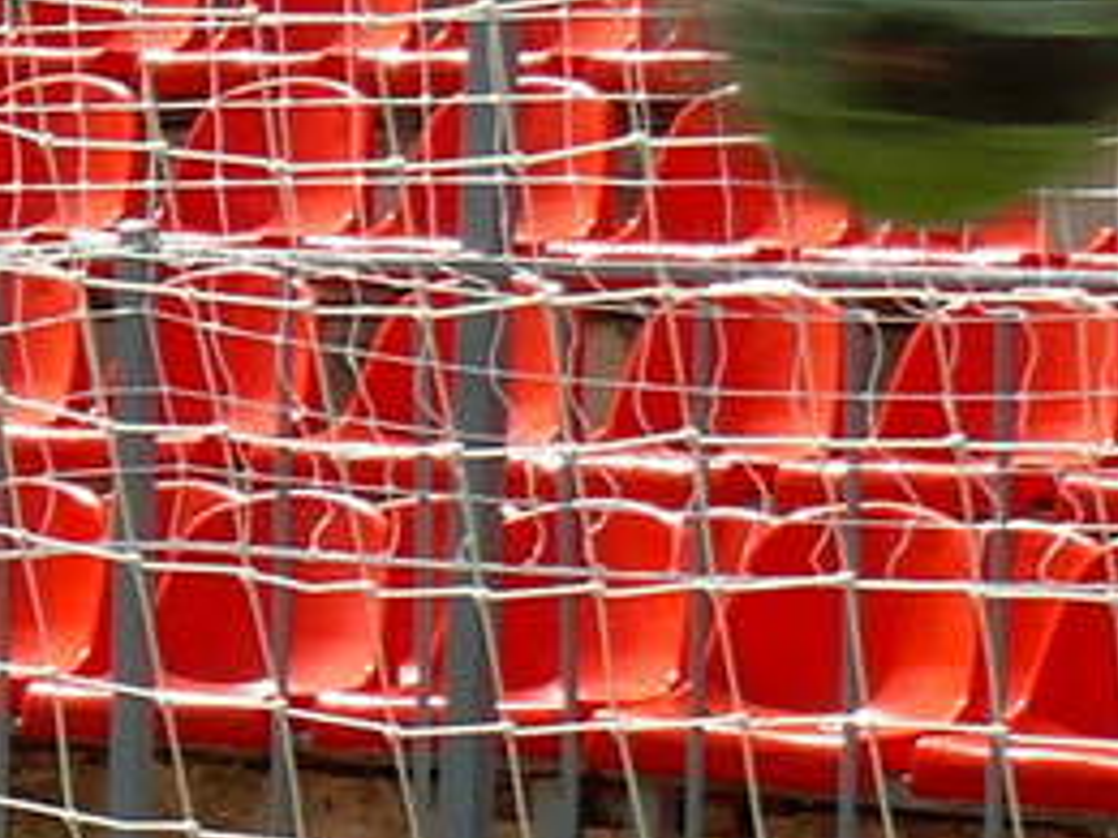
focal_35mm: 280
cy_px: 1238
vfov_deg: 5.3
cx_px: -1784
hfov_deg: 6.6
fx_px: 9043
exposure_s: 1/400
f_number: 5.6
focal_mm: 9.8
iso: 100
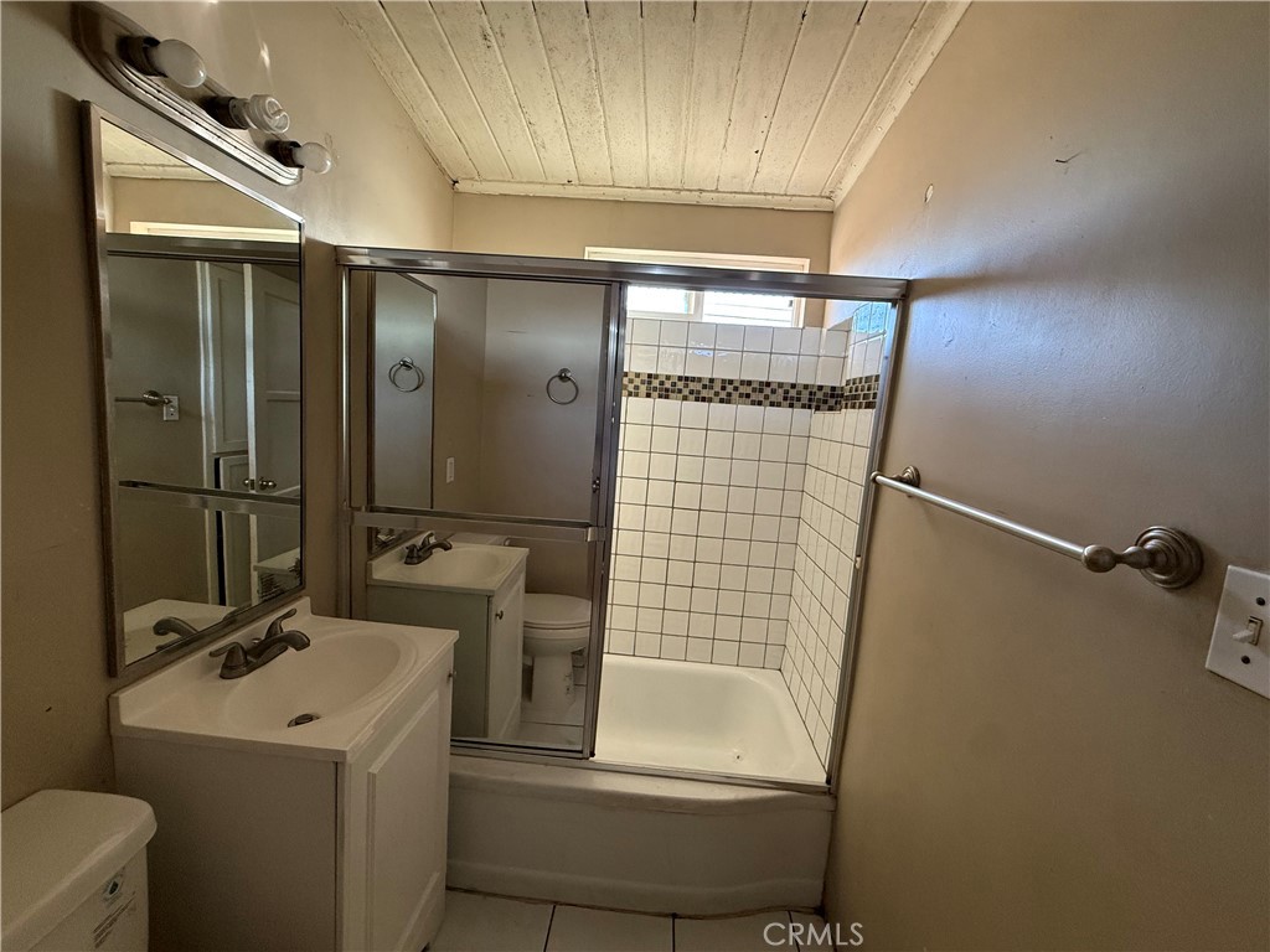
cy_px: 476
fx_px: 514
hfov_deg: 102.1
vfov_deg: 85.7
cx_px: 635
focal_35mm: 14
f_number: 2.2
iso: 320
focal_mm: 2.22
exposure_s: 1/99
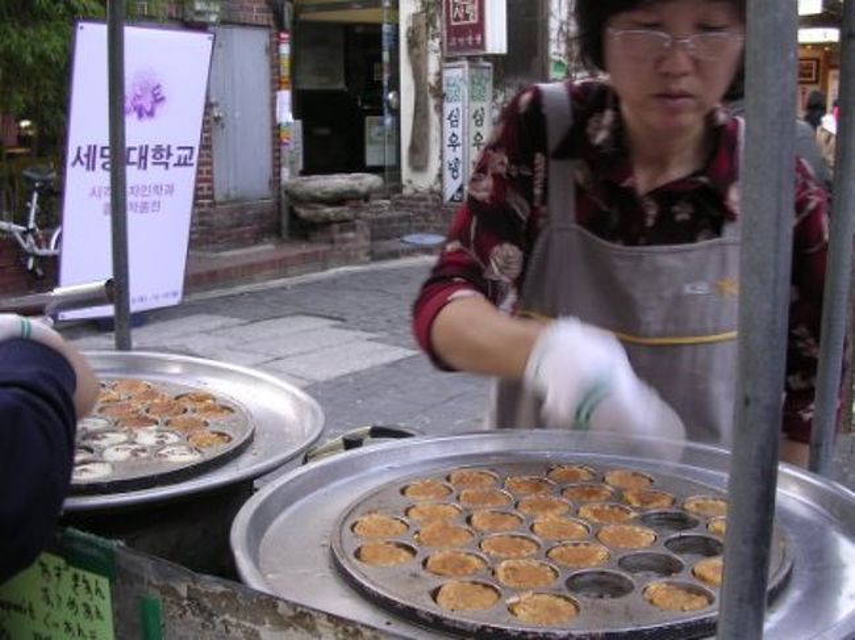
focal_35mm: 38
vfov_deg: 37.7
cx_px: 428
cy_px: 320
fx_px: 938
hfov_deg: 49.0
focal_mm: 5.8
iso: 100
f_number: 2.8
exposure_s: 1/17
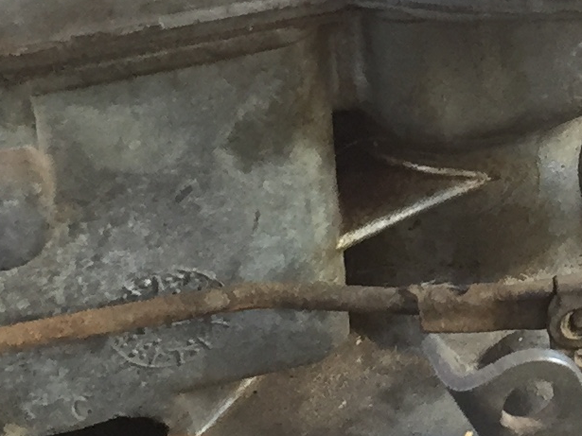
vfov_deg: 9.5
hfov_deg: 12.6
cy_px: -81
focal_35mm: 154
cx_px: 670
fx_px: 2589
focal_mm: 4.15
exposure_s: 1/30
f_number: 2.2
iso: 80
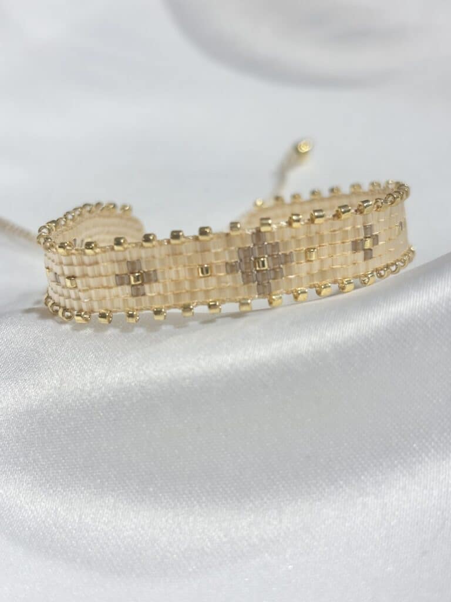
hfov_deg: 28.0
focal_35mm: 52
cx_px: 226
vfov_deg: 36.8
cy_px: 301
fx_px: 903
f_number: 1.6
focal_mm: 5.96
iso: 32
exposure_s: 1/329
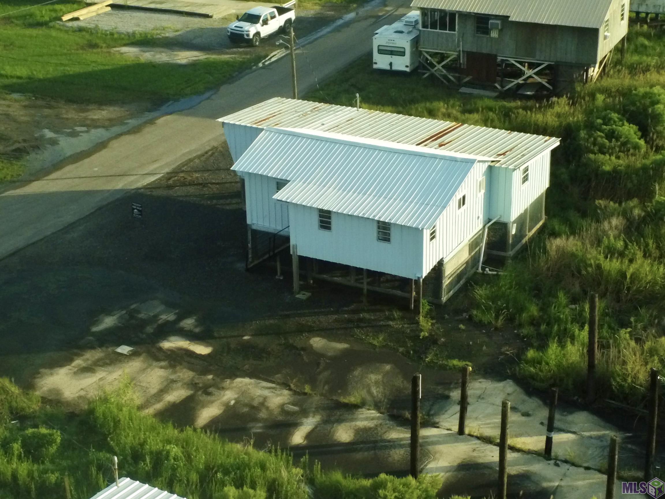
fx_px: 1326
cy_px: 250
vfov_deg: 21.3
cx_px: 332
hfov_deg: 28.2
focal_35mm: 69
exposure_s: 1/961
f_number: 2.4
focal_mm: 4
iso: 116
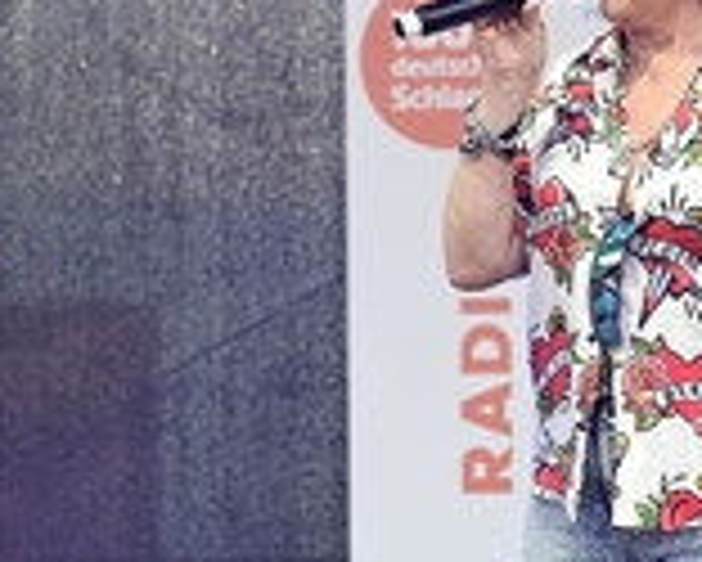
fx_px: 5530
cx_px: 65
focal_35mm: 266
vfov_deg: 5.8
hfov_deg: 7.2
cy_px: 328
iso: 320
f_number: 5
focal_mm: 98
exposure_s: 1/200
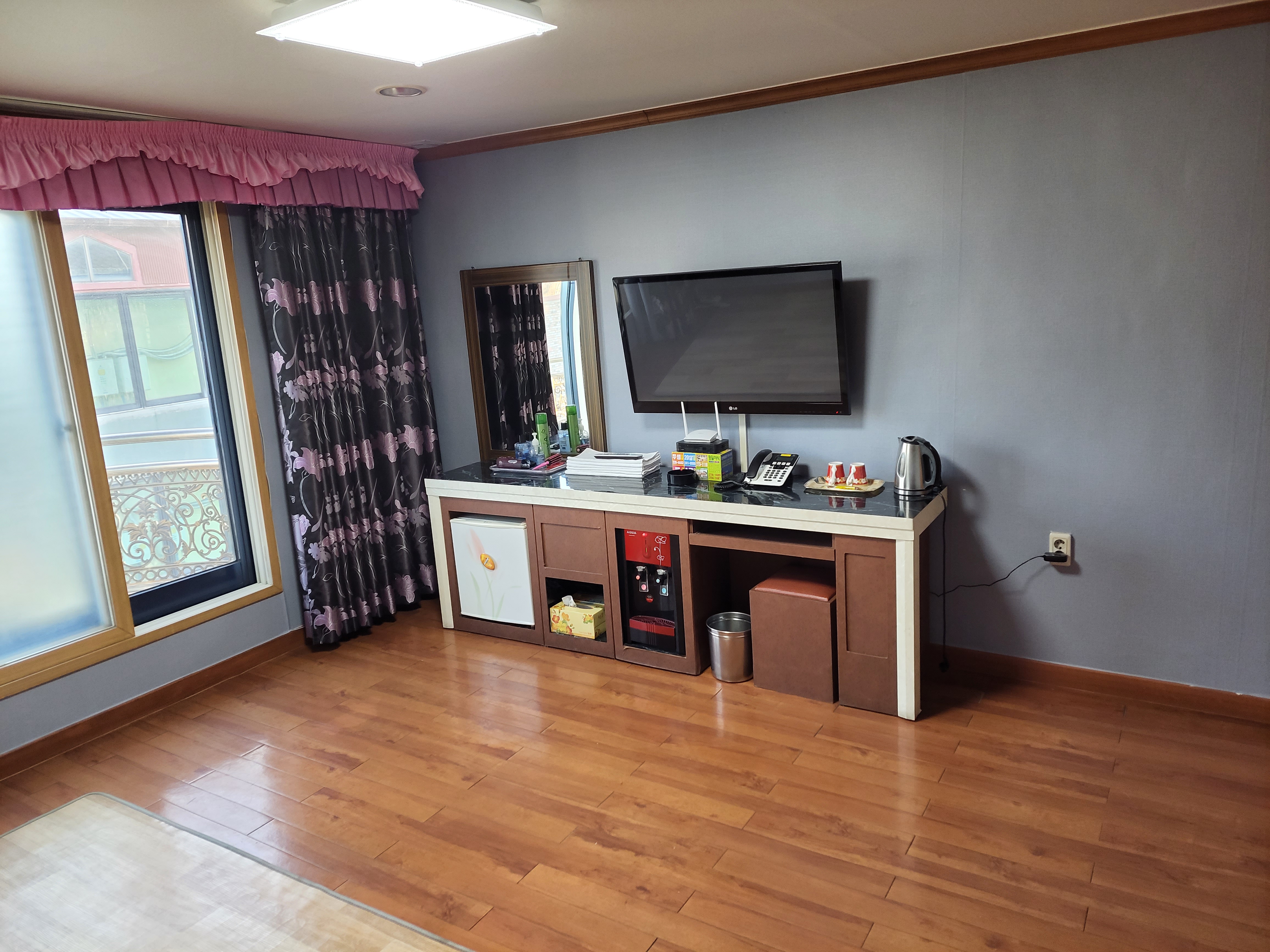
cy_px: 476
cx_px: 635
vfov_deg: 56.8
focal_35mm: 24
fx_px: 881
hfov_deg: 71.6
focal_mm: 5.23
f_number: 1.8
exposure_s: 1/59
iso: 200
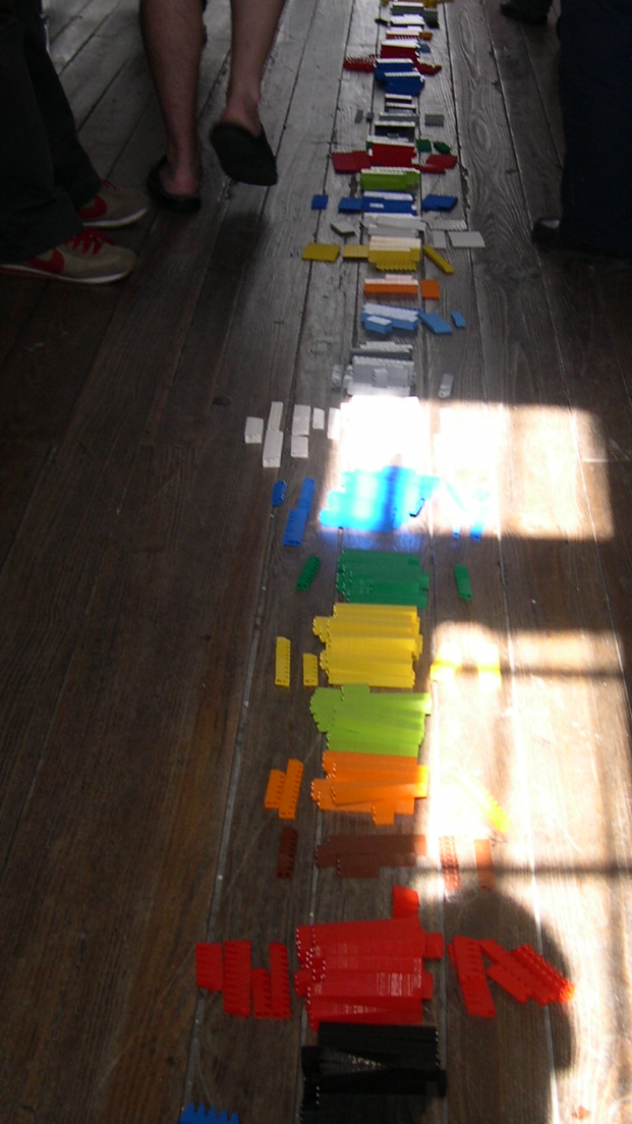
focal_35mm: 60
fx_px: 1788
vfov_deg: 34.8
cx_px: 428
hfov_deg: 20.0
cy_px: 483
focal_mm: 8
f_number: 2.8
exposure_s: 1/78
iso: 100
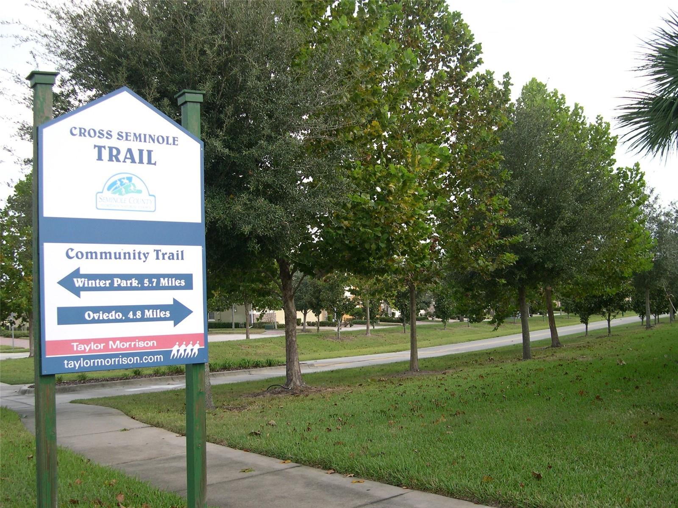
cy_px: 254
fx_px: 744
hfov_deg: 49.0
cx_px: 339
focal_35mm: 38
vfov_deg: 37.7
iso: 100
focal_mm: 8
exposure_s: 1/487
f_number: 2.8
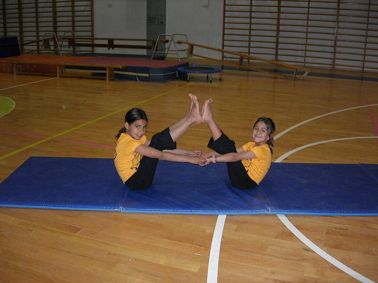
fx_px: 415
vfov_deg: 37.7
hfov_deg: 49.0
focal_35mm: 38
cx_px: 189
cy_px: 142
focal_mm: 7.8
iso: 73
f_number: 2.8
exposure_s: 1/60.1
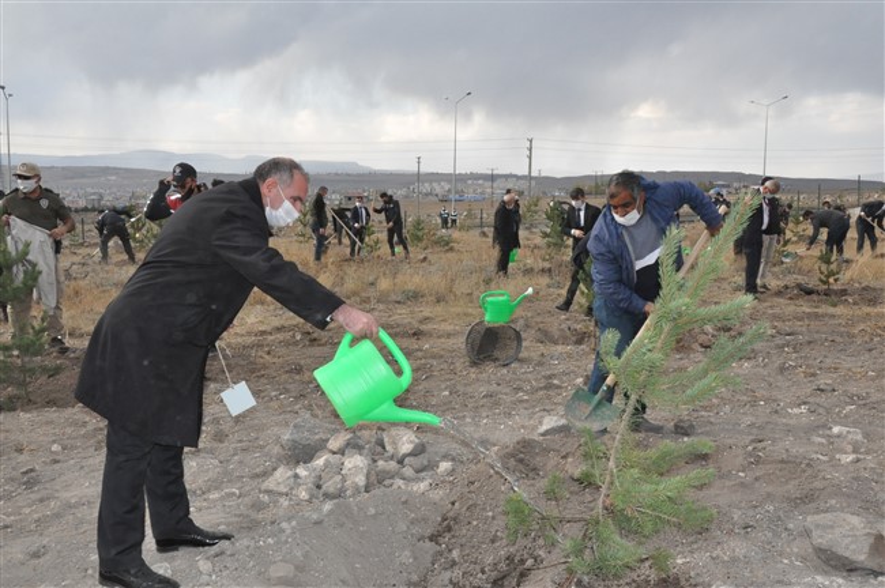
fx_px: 884
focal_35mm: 36
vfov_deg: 36.8
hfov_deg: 53.2
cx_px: 442
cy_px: 294
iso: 1600
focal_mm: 24
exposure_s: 1/200
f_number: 13
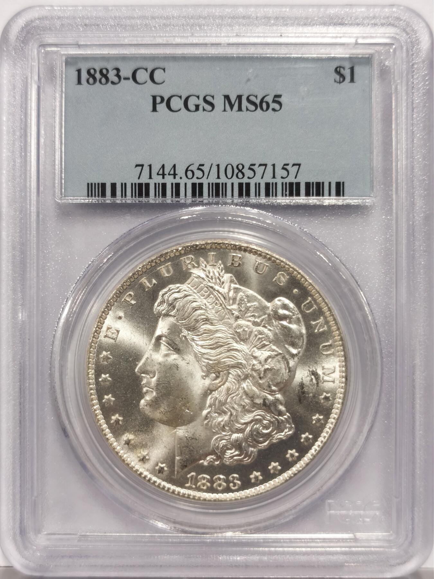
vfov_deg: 35.5
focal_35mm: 54
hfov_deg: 27.0
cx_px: 217
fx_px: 903
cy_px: 290
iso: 100
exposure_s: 1/100
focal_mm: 5.56
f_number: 16
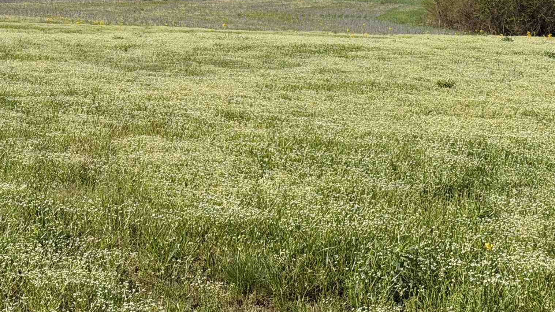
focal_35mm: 106
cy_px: -9
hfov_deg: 20.1
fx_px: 1560
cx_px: 158
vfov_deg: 11.3
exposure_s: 1/5208
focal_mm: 6.76
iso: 64
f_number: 1.78
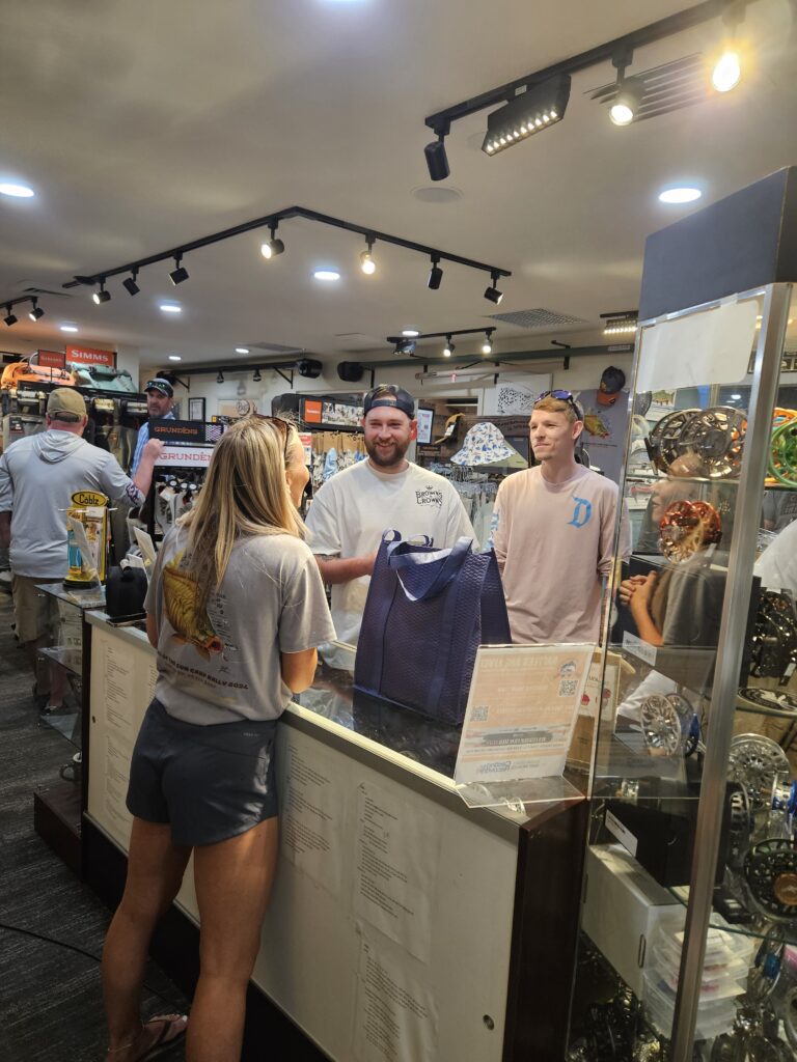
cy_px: 531
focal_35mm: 23
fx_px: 706
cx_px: 398
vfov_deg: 73.9
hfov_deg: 58.9
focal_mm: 5.4
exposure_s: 1/120
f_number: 1.8
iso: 200
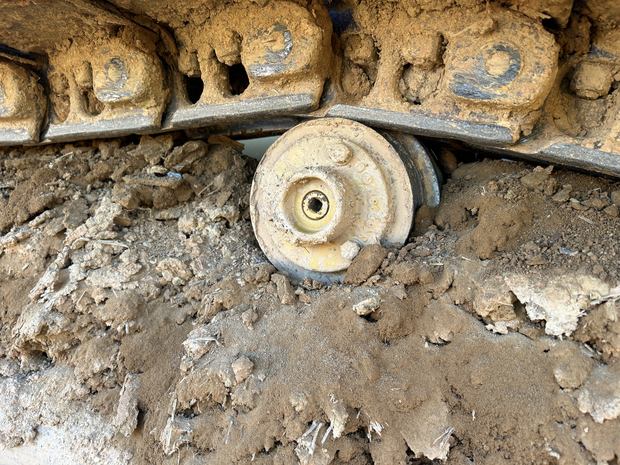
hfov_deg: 67.3
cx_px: 310
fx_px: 466
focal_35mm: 26
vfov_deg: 53.1
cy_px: 232
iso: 40
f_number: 1.5
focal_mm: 5.7
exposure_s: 1/182
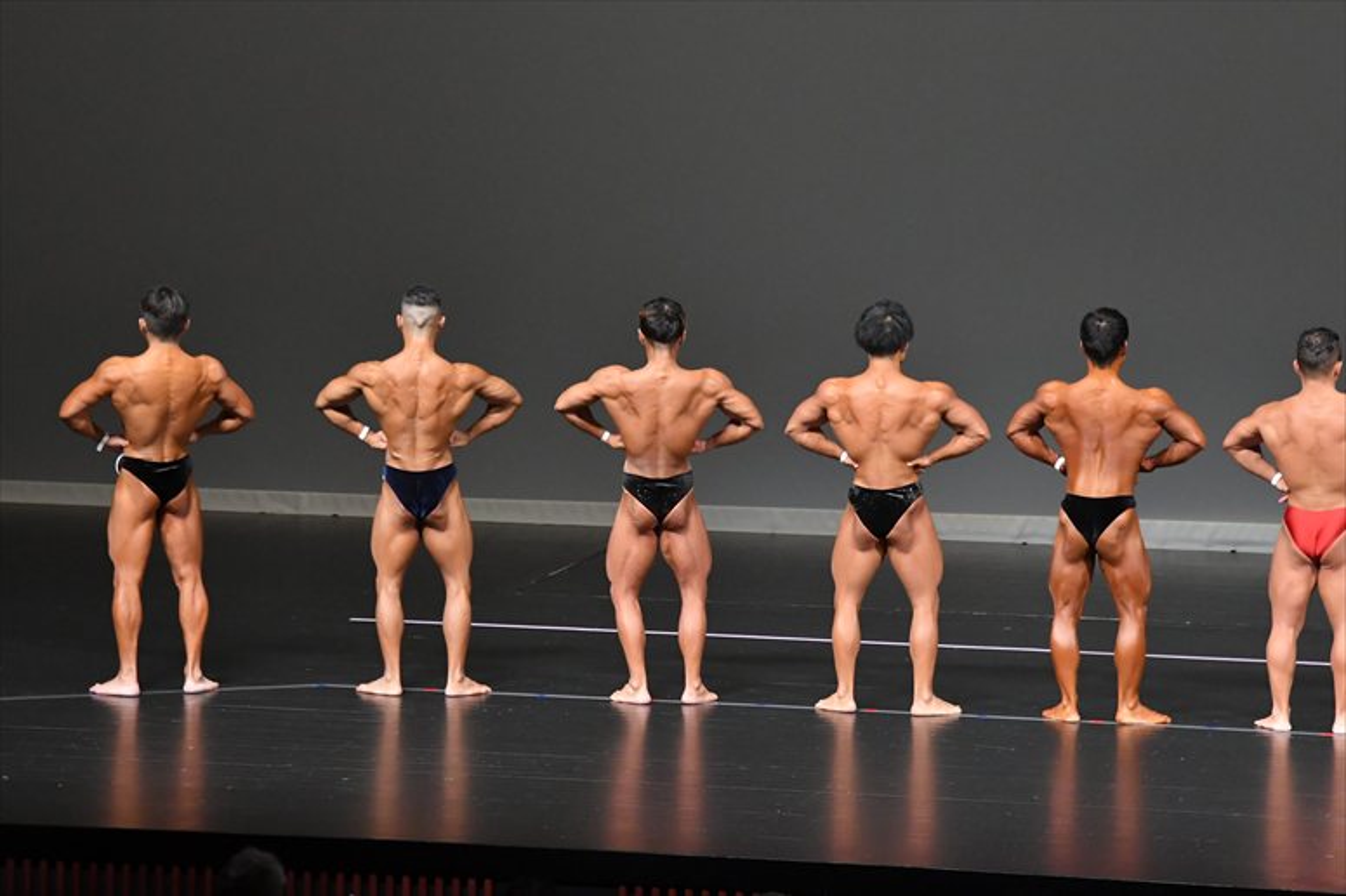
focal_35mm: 202
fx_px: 7549
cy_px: 448
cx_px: 673
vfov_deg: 6.8
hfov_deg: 10.2
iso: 5000
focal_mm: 135
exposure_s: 1/400
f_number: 5.6
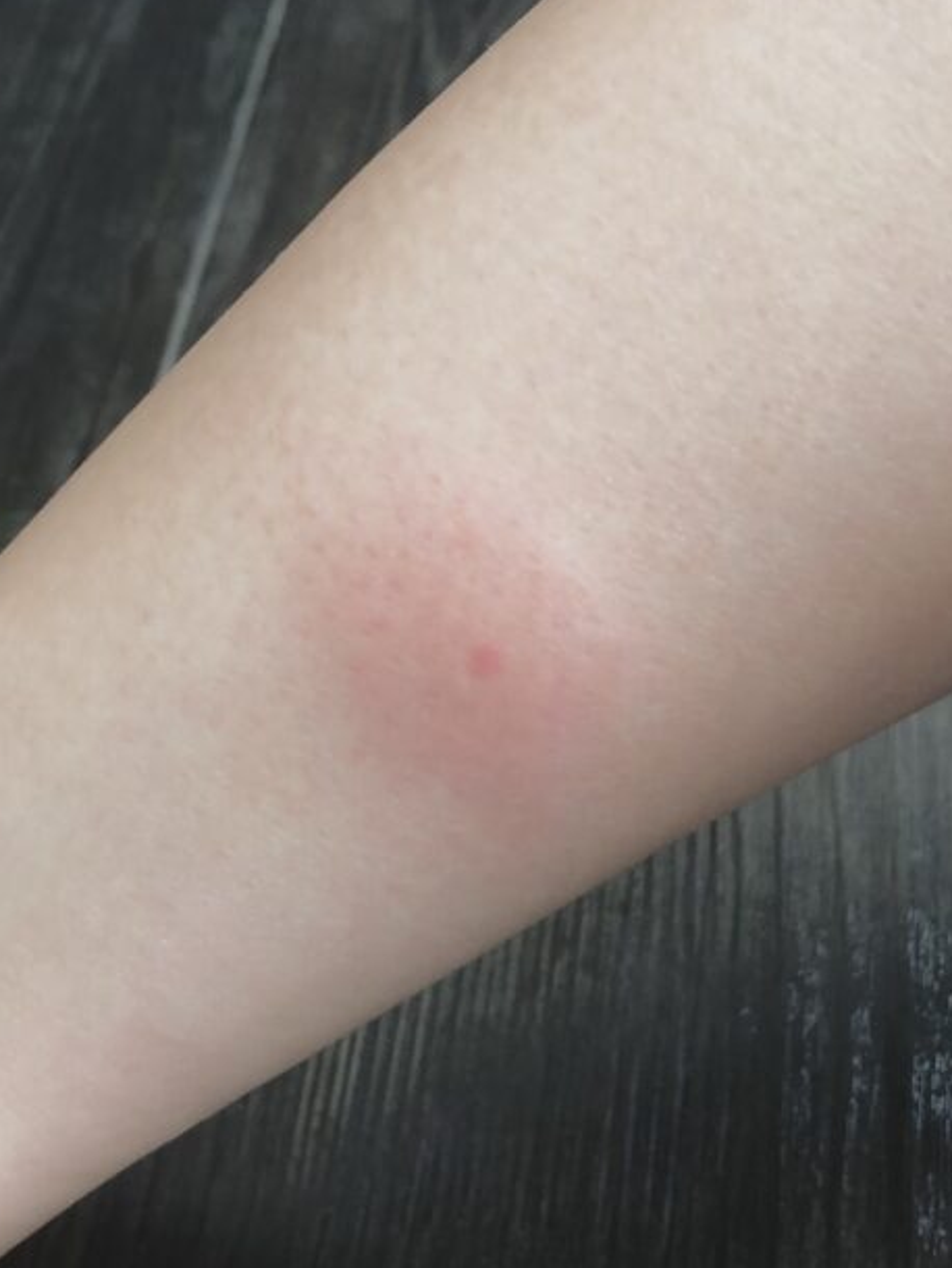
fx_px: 1722
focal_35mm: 47
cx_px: 466
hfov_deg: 30.9
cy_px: 540
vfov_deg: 40.3
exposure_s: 1/20
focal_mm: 3.99
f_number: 1.8
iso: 40
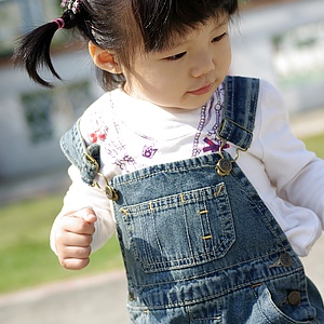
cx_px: 174
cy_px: 160
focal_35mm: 102
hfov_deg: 17.1
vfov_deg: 17.1
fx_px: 1080
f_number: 2.8
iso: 100
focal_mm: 40
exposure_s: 1/640
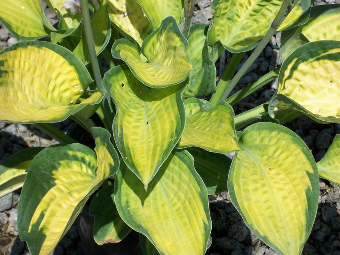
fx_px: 1031
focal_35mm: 105
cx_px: 170
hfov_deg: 18.7
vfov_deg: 14.1
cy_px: 128
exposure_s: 1/400
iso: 80
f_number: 5.7
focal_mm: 18.8
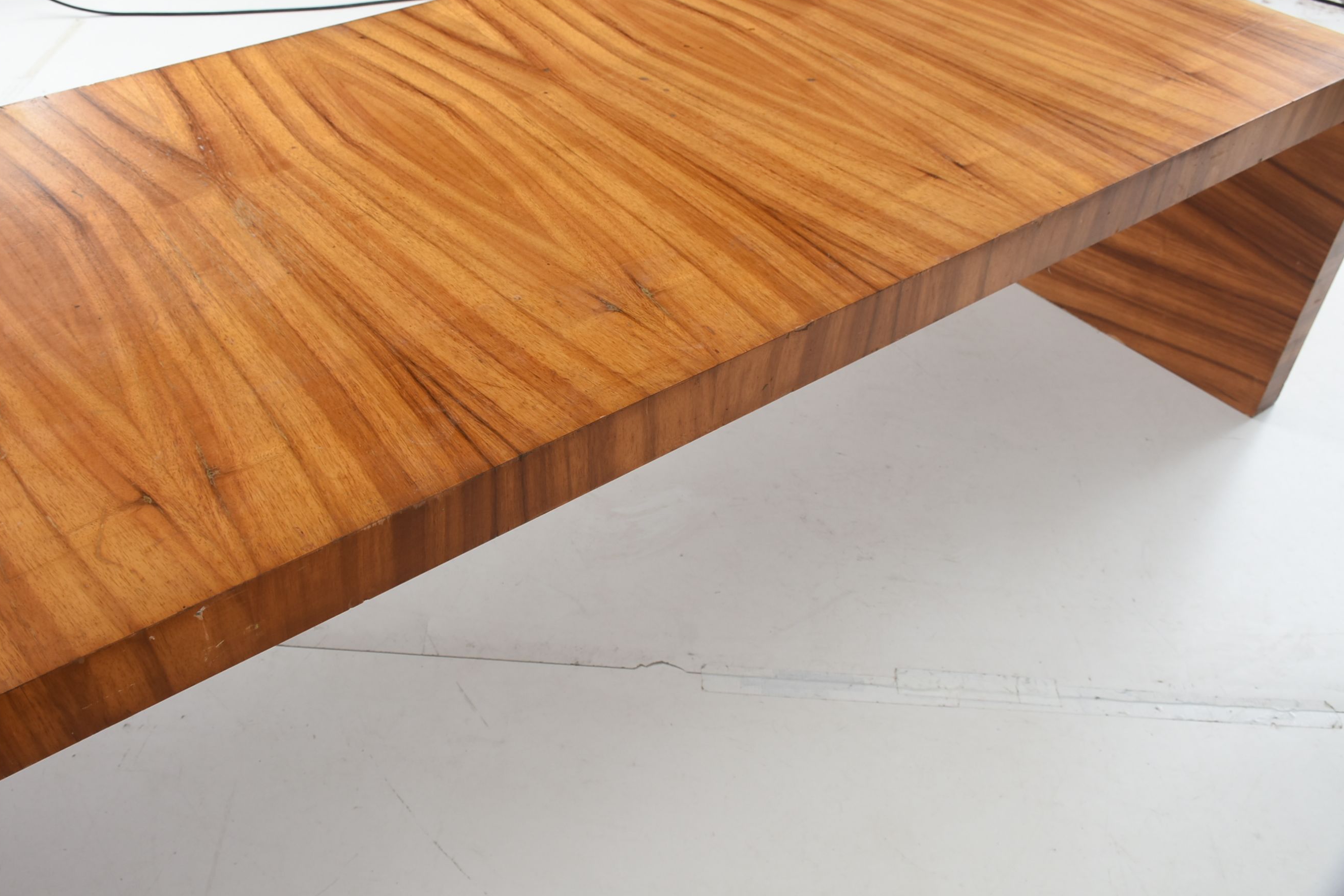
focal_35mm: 34
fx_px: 1269
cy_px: 388
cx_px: 591
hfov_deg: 55.7
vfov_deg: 38.8
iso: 200
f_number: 10
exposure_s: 1/125
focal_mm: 20
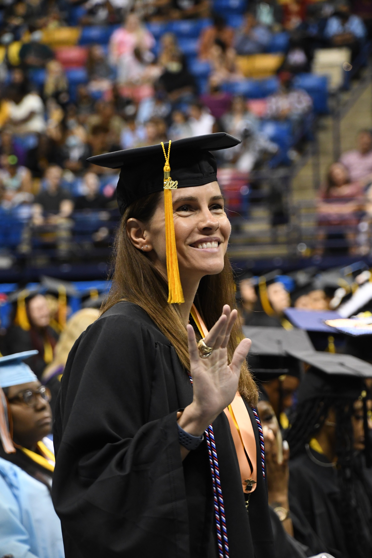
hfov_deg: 8.3
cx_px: 186
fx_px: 2557
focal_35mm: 165
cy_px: 279
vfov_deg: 12.5
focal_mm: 110
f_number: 5.6
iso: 2500
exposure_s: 1/125
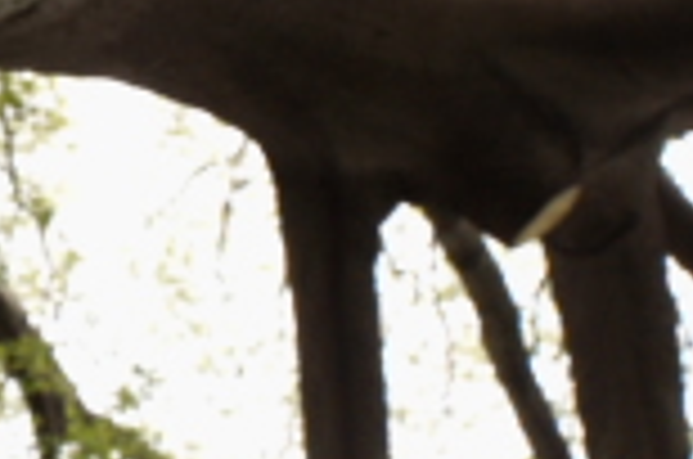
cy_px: 162
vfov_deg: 8.3
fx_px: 3150
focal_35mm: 164
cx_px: -238
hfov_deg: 12.1
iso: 800
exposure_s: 1/80
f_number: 13
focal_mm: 28
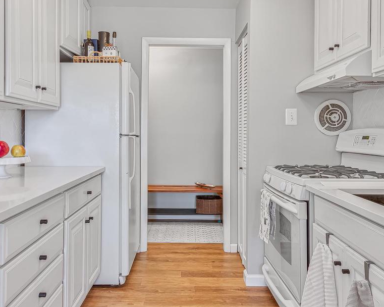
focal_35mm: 29
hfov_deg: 60.4
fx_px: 330
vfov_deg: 49.7
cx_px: 188
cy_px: 125
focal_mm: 8
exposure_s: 1/1.67
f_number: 6.3
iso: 100
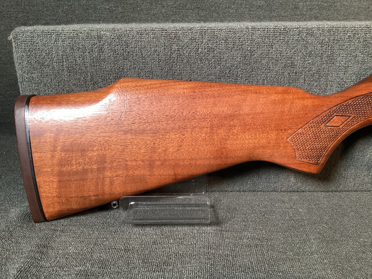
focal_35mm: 31
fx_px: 333
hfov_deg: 58.3
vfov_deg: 45.4
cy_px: 140
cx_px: 186
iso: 320
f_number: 2.4
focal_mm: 3.3
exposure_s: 1/60
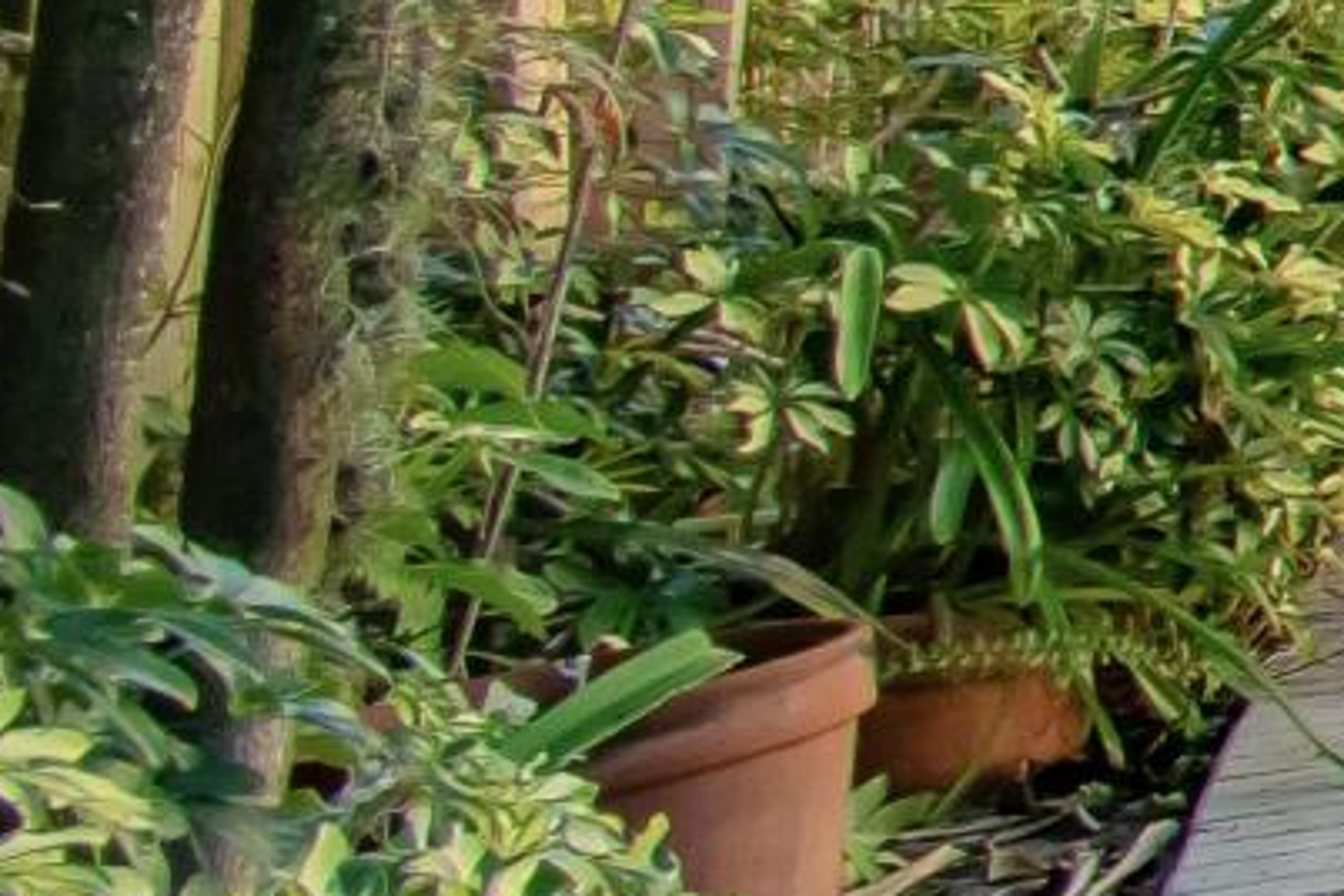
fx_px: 4181
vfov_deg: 11.7
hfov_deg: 8.9
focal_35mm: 112
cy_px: -471
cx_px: 4992
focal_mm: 10
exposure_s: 1/320
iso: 200
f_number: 9
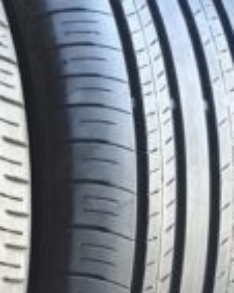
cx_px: -325
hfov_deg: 11.7
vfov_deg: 16.9
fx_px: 934
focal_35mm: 108
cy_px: 364
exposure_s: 1/40
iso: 320
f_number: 1.5
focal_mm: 4.32
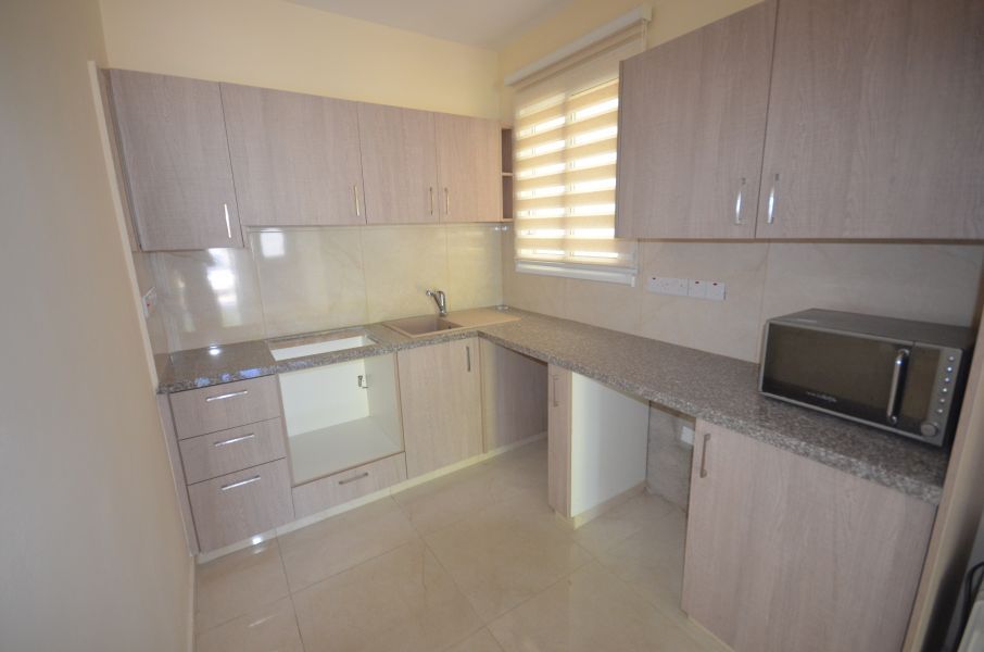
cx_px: 492
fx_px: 409
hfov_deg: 100.5
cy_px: 326
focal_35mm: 15
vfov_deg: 77.1
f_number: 4
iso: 1100
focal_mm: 10
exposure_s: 1/60
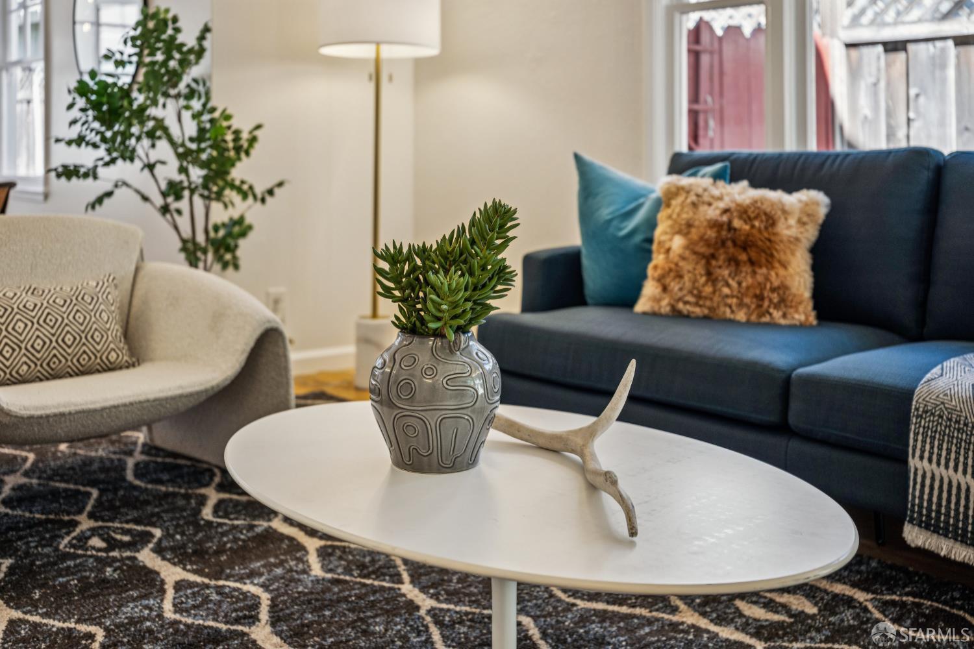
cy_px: 324
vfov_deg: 35.1
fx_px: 1028
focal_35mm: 38
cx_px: 487
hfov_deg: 50.7
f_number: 2.8
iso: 160
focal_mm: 38
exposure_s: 1/160
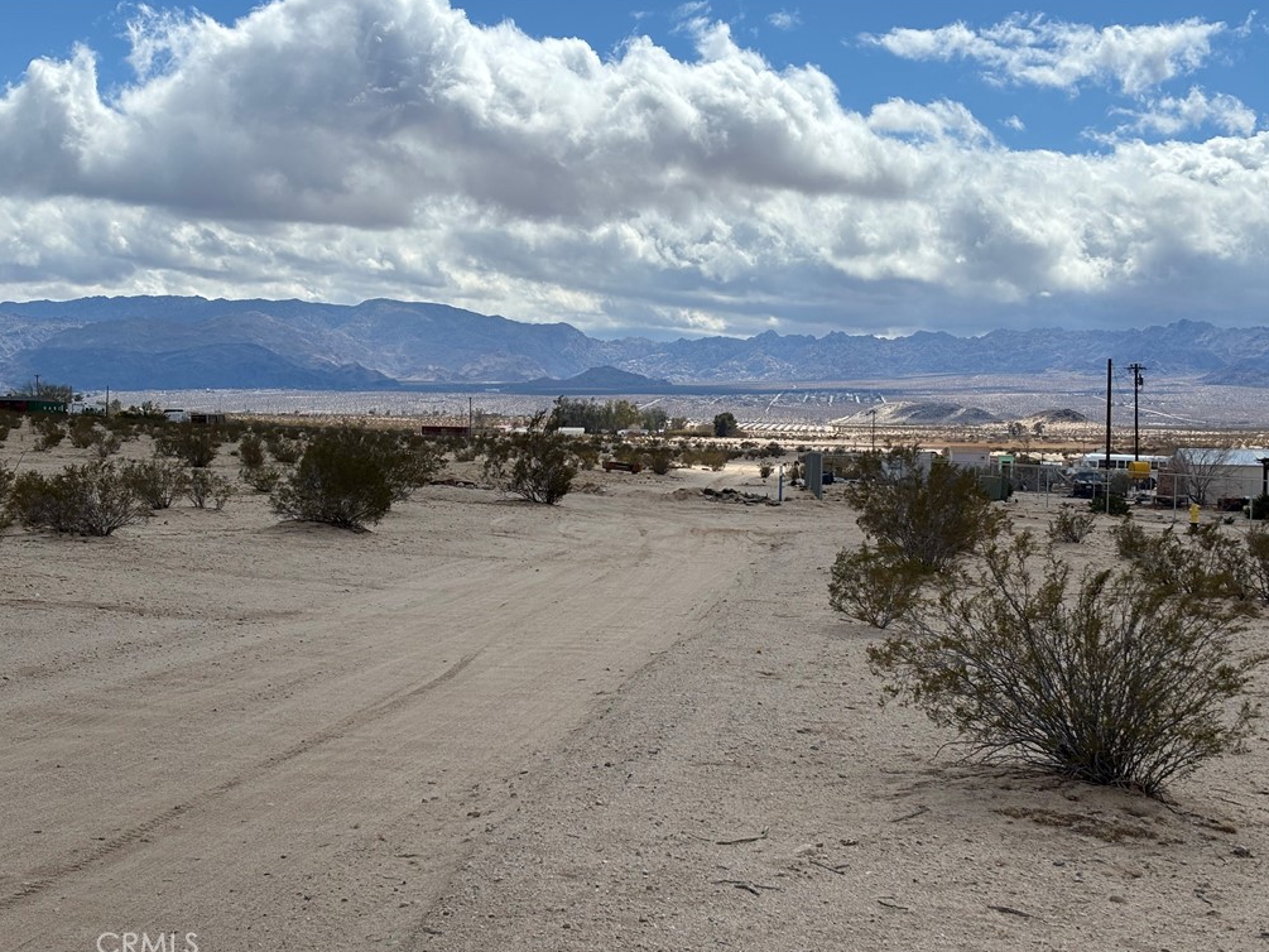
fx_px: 1943
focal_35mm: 53
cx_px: 628
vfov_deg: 27.5
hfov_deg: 36.2
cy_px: 477
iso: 40
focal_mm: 5.96
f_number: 1.6
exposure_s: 1/6329
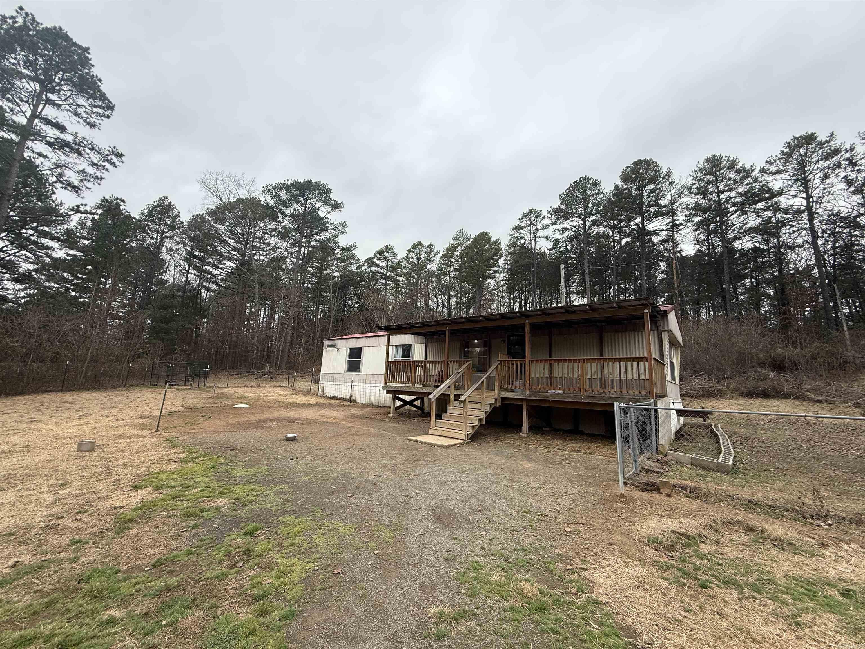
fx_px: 350
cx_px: 432
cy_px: 324
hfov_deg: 102.1
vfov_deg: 85.7
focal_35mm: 14
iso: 50
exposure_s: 1/200
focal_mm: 2.22
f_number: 2.2
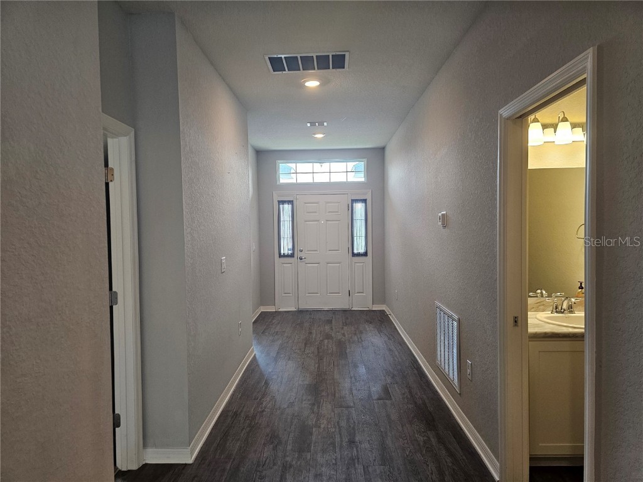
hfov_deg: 73.9
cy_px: 241
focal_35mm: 23
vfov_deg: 58.9
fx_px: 427
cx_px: 322
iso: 200
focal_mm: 6.3
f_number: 1.7
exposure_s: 1/120
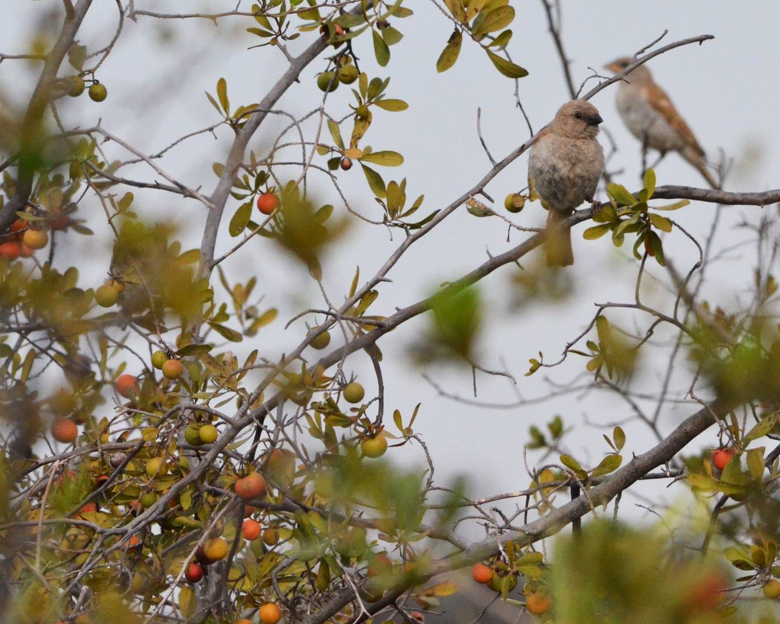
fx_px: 11383
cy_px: 312
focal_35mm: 493
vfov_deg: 3.1
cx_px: 343
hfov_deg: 3.9
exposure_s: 1/2000
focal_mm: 290
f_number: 13
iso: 2500
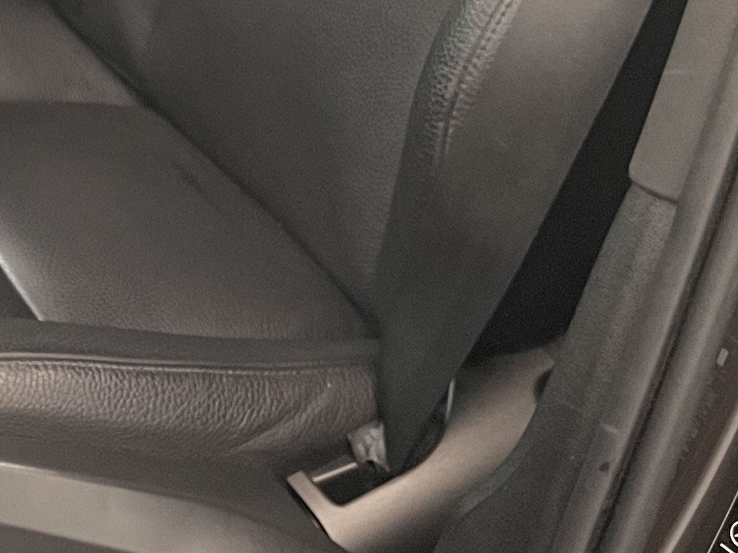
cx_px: -297
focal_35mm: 93
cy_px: -293
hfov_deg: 19.0
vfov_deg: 14.7
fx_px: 1983
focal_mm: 4.2
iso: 64
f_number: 1.6
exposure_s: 1/50
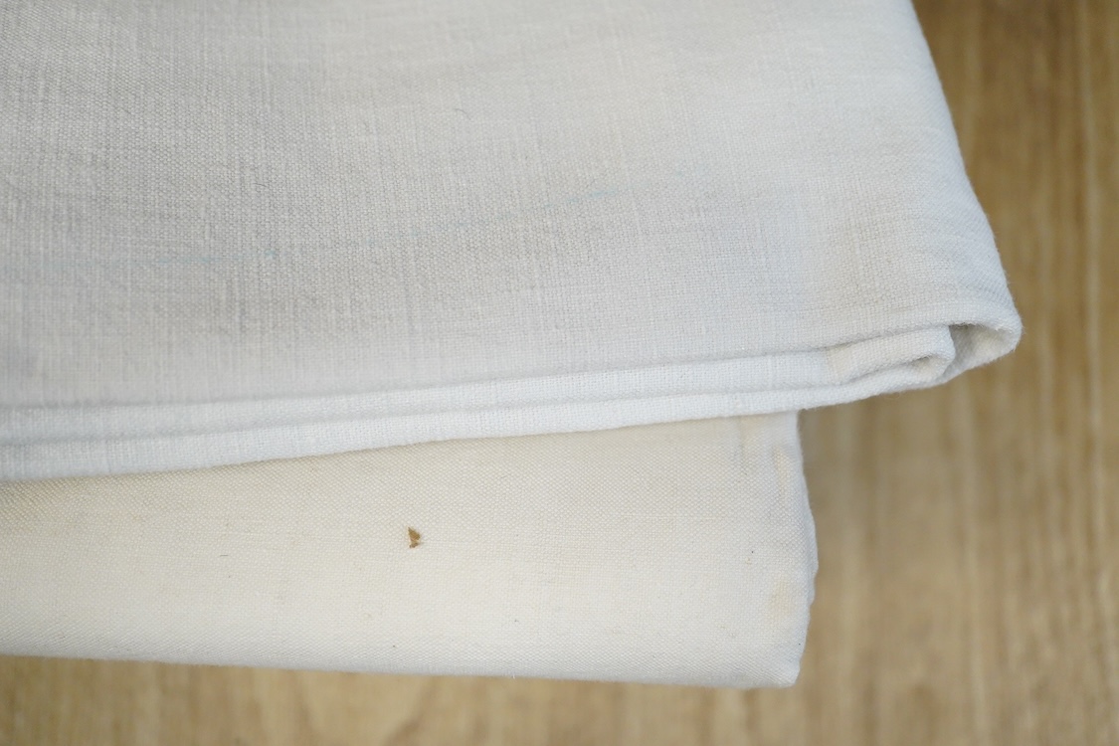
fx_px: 1399
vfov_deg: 29.9
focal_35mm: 45
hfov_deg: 43.6
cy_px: 373
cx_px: 560
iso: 2500
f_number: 3.5
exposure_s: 1/250
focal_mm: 30
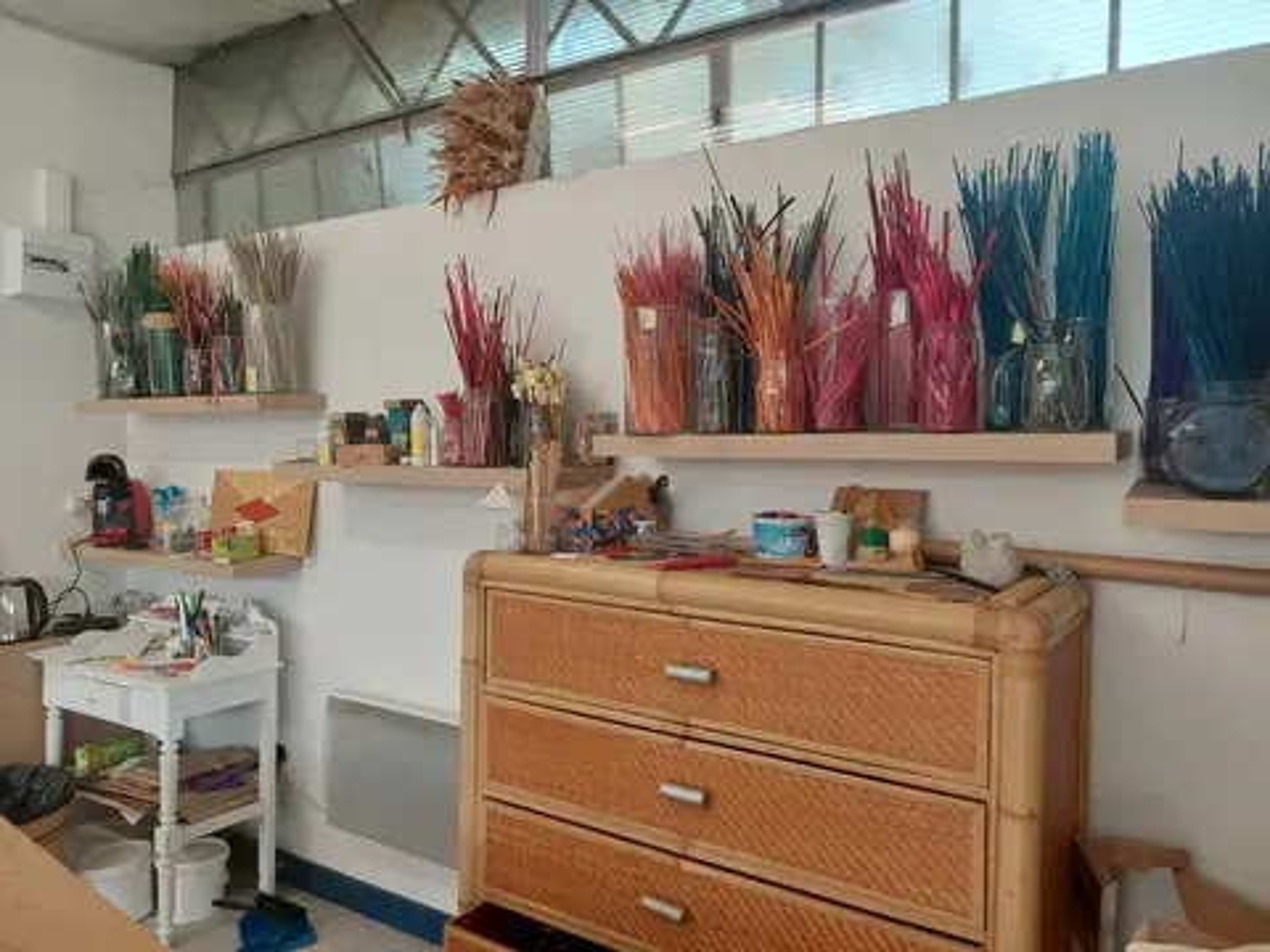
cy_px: 476
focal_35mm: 25
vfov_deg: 54.9
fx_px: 917
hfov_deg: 69.4
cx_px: 635
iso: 50
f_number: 1.8
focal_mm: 5.23
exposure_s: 1/50
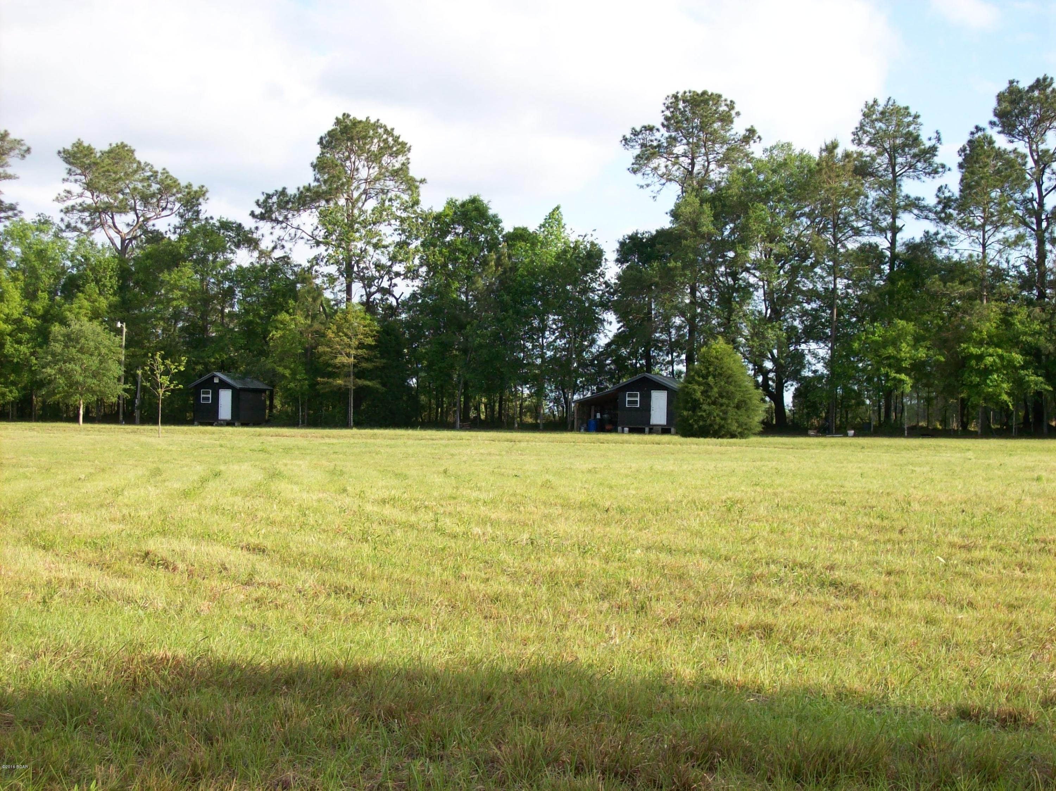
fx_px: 1708
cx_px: 528
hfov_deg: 34.4
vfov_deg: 26.1
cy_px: 396
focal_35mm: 56
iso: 80
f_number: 3.4
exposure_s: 1/404
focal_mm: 9.4
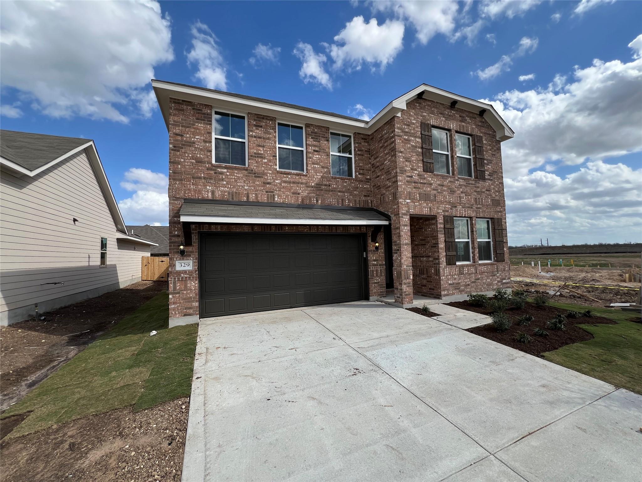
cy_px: 241
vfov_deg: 89.9
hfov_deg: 106.2
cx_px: 321
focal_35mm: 13
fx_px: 241
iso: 32
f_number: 1.8
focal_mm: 1.57
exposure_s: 1/919
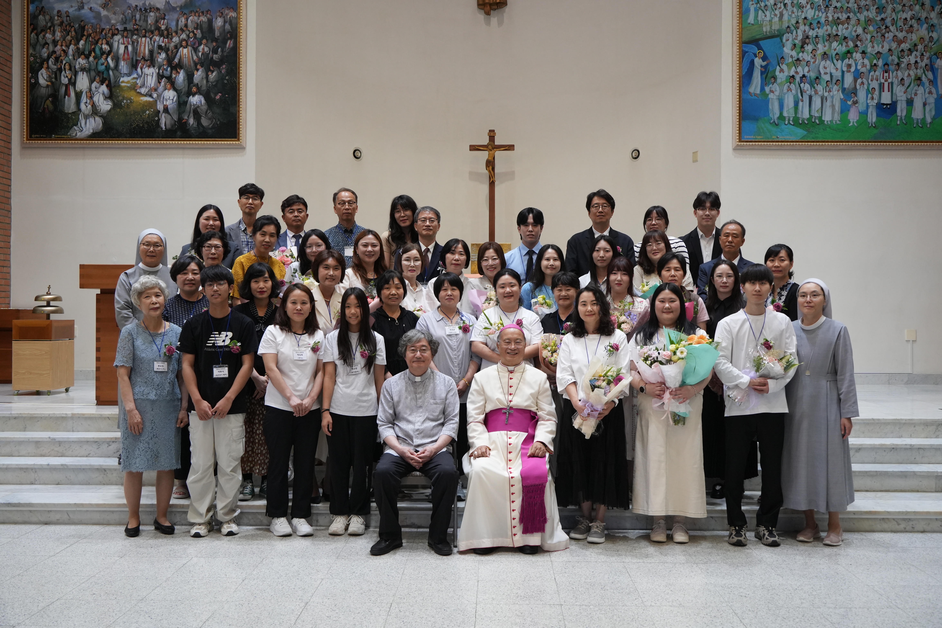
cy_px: 314
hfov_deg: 53.1
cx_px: 471
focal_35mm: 36
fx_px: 942
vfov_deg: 36.9
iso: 2500
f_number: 5
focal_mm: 36
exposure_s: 1/160
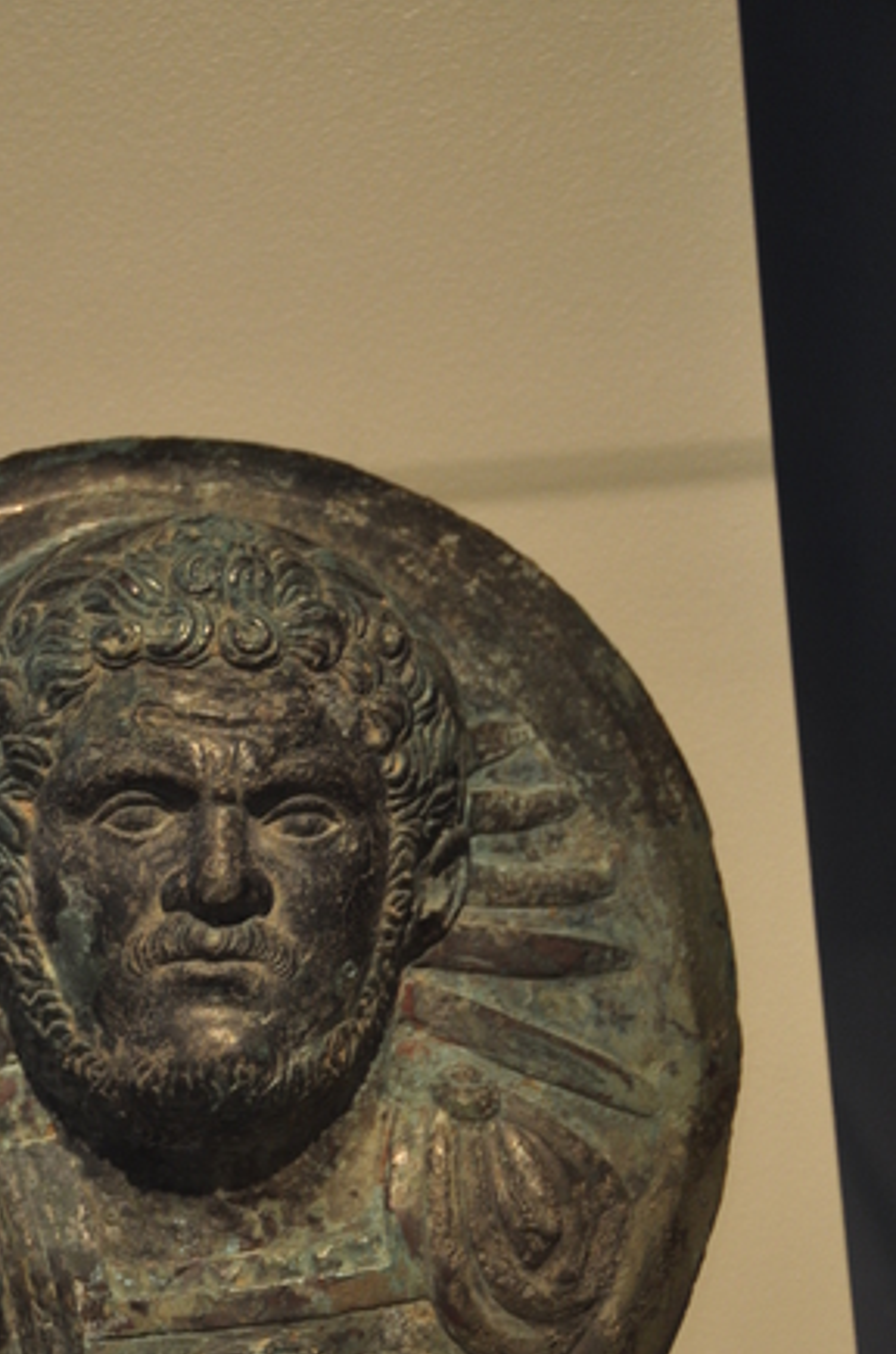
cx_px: 226
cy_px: 971
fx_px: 5139
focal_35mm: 137
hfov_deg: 9.9
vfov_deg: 15.0
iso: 500
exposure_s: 1/20
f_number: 4.8
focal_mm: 60
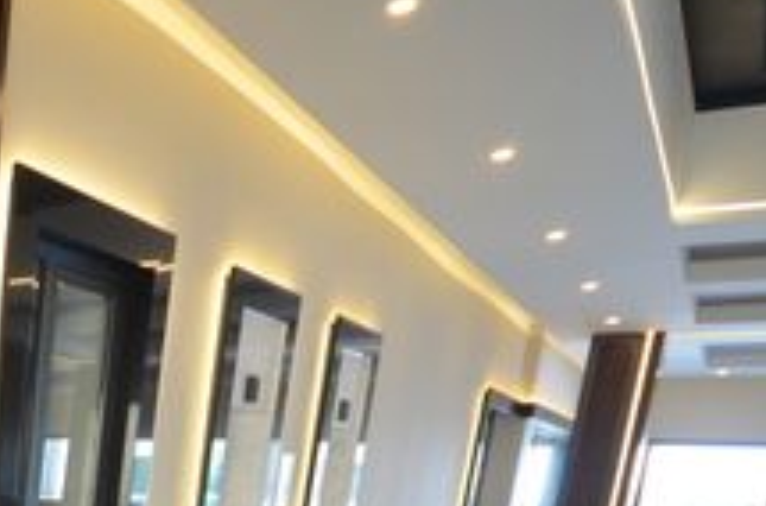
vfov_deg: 25.9
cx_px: -203
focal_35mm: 43
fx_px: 912
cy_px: 681
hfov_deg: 34.2
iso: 800
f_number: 4
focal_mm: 10
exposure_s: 1/60
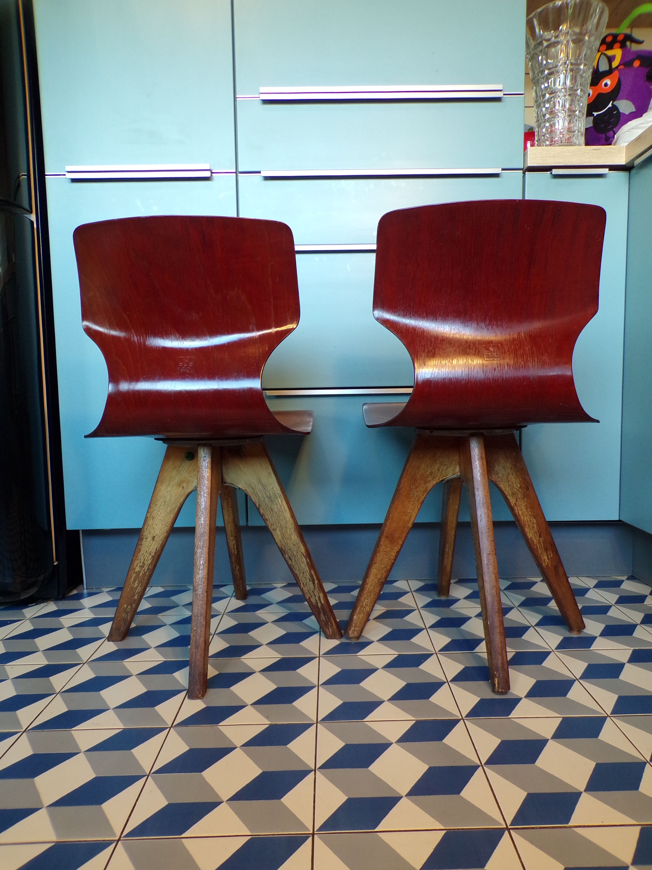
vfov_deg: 71.6
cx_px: 326
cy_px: 435
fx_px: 603
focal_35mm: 24
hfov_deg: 56.8
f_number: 3
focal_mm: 4.3
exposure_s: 1/28
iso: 200
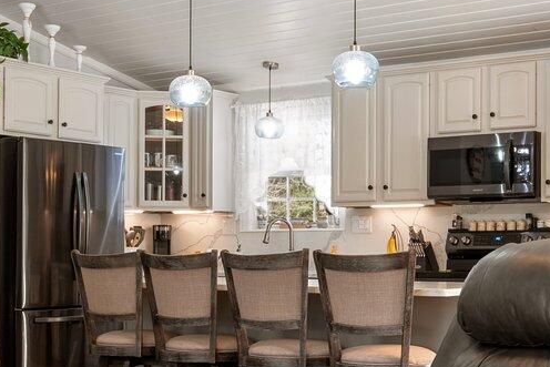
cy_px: 243
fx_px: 1009
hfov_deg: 30.5
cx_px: 313
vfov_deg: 20.6
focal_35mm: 66
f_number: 9
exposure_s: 1.3
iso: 50
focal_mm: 16
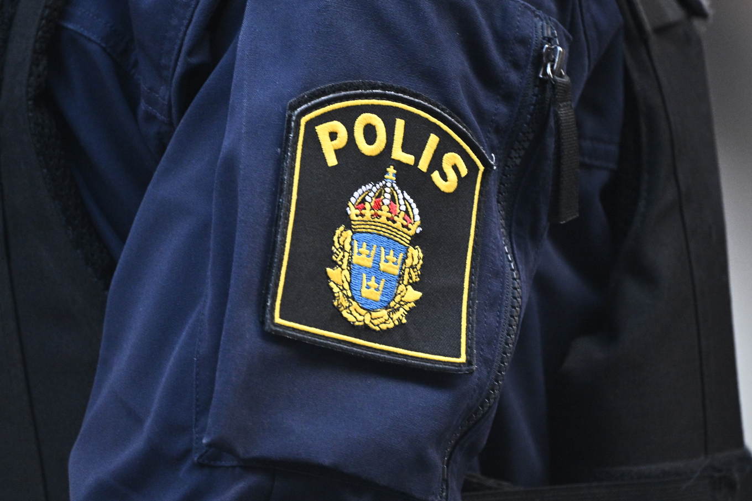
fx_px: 11485
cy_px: 250
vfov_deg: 2.5
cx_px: 376
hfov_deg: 3.8
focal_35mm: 550
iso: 2000
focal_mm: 550
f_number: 5.6
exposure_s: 1/200
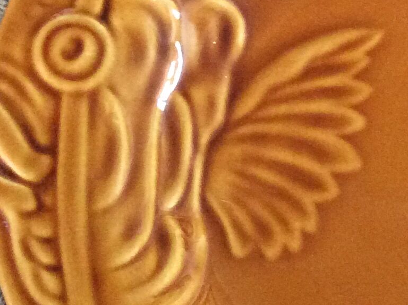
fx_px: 1271
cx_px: 475
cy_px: 207
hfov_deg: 17.5
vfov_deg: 13.7
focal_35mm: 108
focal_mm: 3.3
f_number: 2.4
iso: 250
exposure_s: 1/20
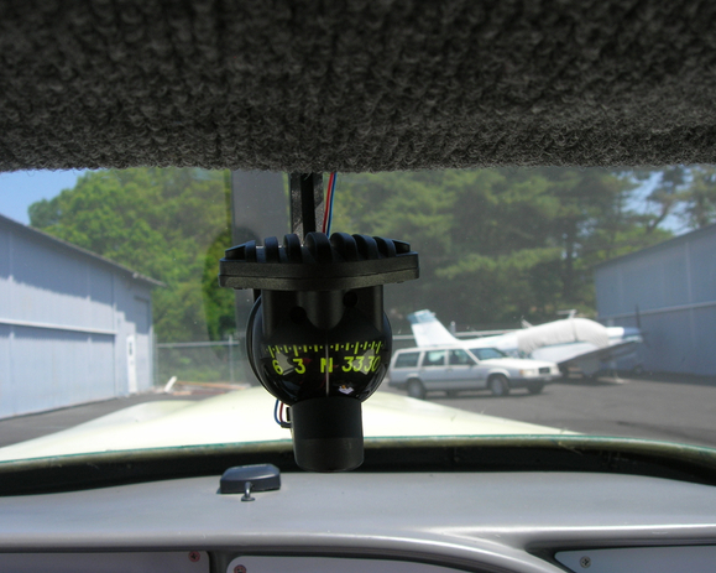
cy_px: 293
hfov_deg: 44.8
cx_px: 352
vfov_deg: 36.5
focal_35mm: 41
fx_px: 869
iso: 64
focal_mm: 7.8
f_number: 4.8
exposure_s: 1/358
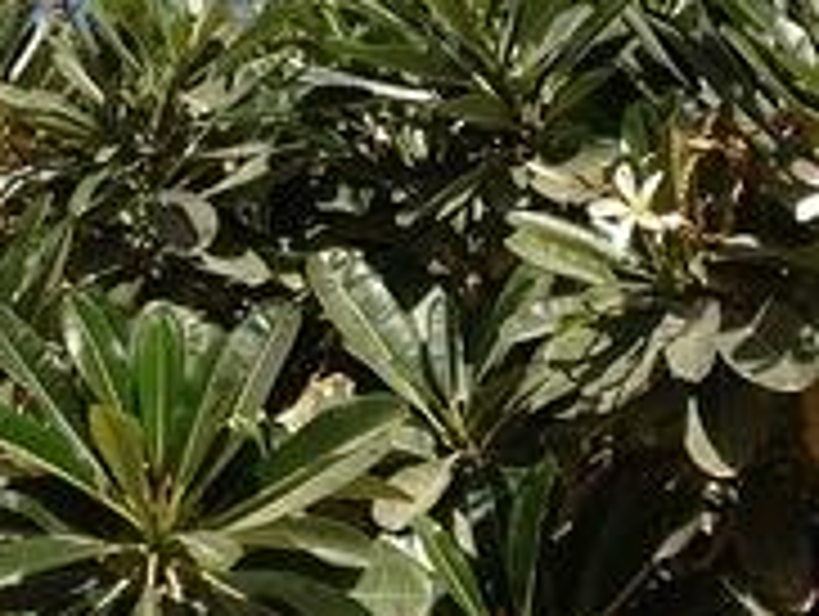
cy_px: -205
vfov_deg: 14.7
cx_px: 148
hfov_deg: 20.2
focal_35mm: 96
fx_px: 2274
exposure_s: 1/1493
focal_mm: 4.28
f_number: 2.4
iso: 50
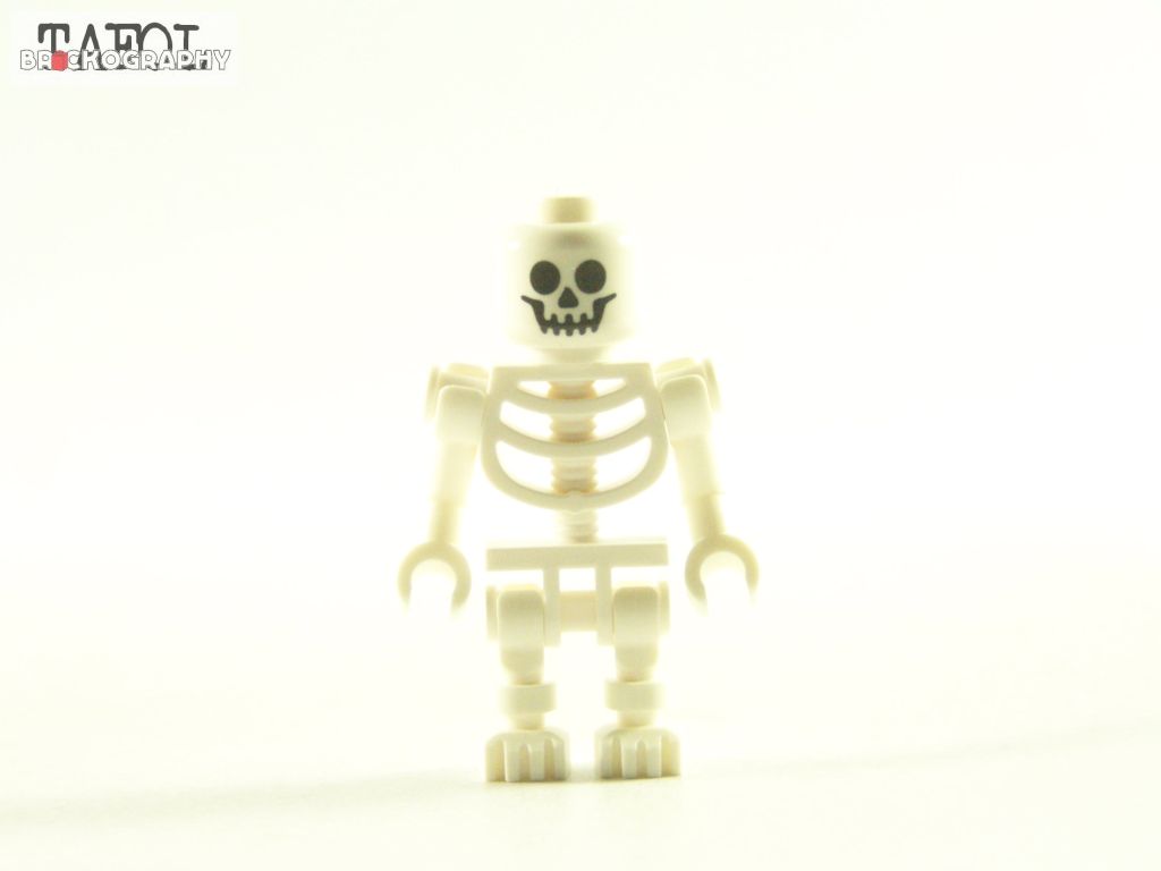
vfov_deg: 18.0
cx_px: 580
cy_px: 436
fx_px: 2750
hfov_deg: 23.8
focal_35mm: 82
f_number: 3.2
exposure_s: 1/60
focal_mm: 13.7
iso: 400
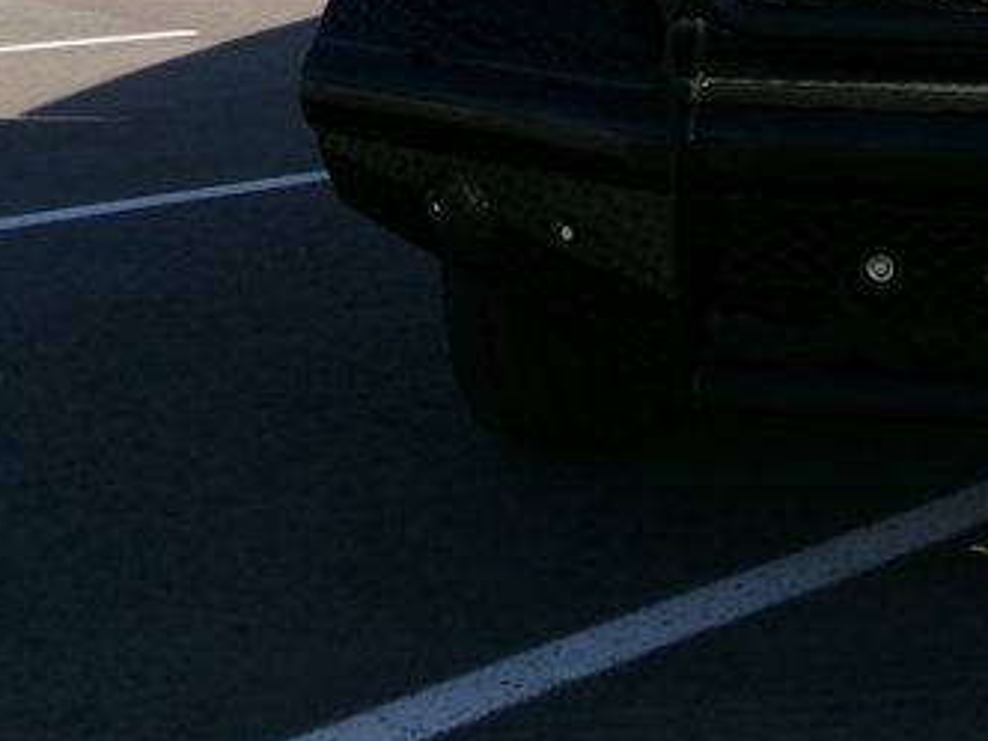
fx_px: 2112
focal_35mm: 74
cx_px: 1024
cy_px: -86
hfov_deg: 24.9
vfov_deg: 19.1
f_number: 11.07
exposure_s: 1/80
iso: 100
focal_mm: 4.3
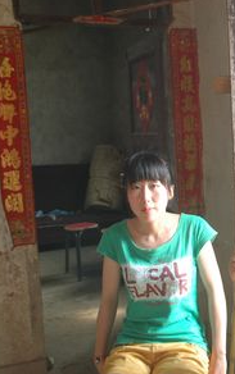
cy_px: 186
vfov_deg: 34.6
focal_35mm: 59
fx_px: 601
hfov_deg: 21.5
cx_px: 221
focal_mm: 25
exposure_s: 1/30
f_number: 4
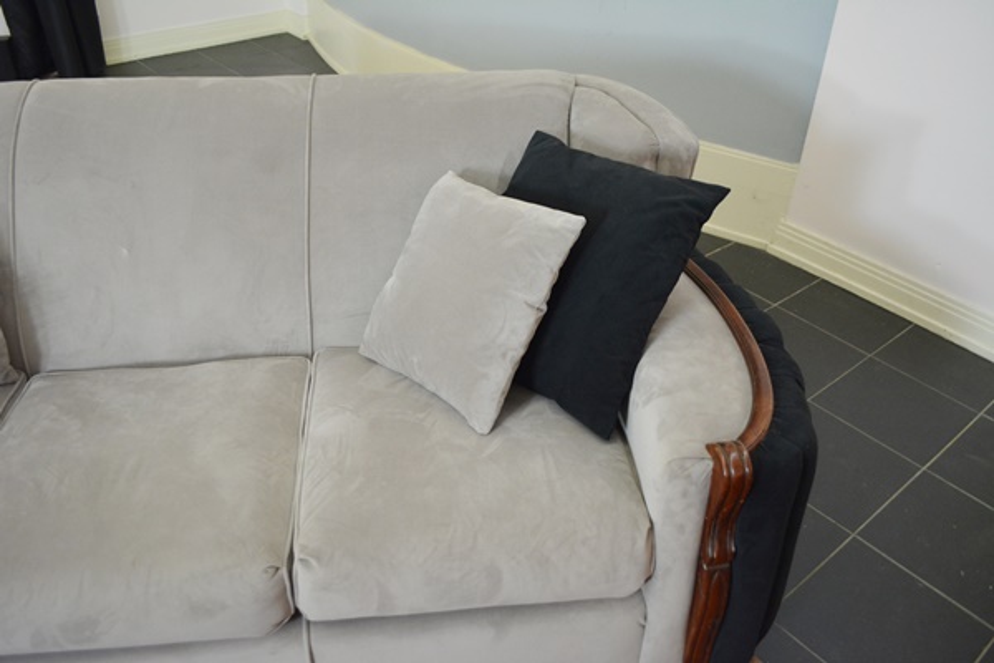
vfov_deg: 43.6
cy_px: 332
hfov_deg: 61.9
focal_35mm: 30
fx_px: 828
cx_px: 497
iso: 1400
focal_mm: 20
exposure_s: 1/30
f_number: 3.8
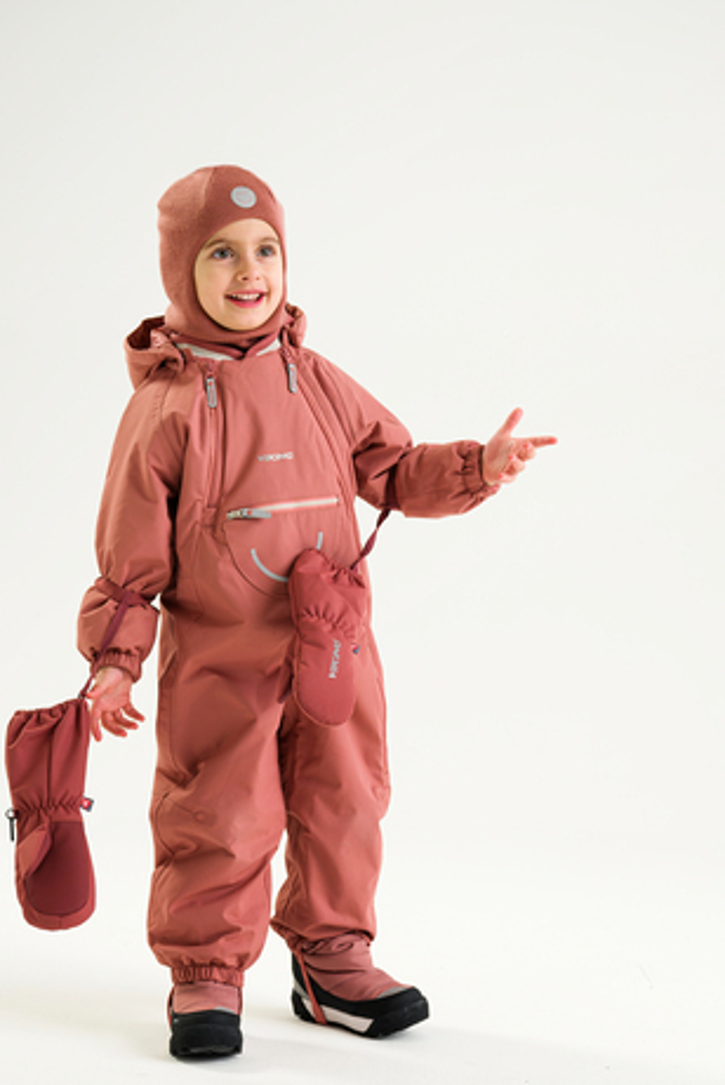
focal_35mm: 69
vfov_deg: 29.1
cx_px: 300
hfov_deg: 19.7
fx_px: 2081
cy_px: 680
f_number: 5.6
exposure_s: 1/160
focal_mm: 49
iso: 64
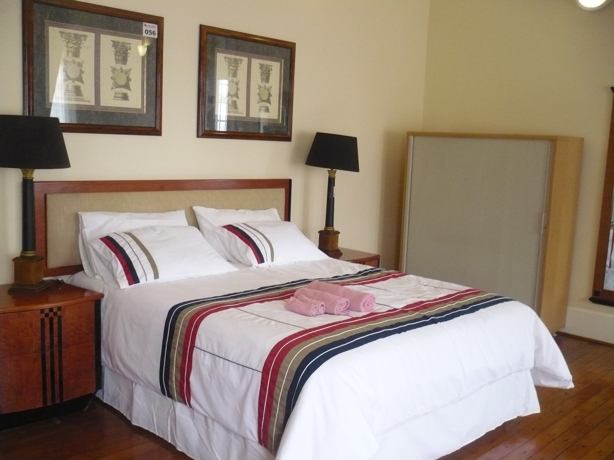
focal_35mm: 35
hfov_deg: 52.6
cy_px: 230
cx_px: 307
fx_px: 621
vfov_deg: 40.7
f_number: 2.8
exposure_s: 1/30
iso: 320
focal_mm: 5.8
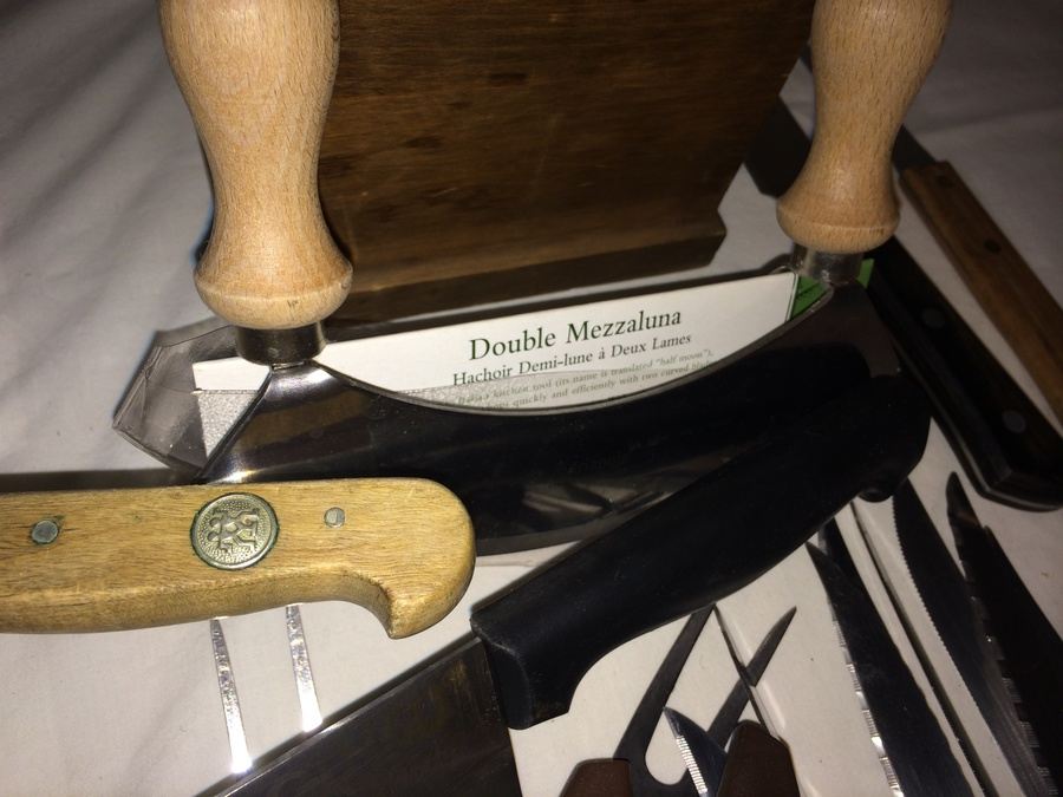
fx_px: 921
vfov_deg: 46.8
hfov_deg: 60.0
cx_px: 532
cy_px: 398
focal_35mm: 30
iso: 32
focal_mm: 4.12
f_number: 2.2
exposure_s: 1/118
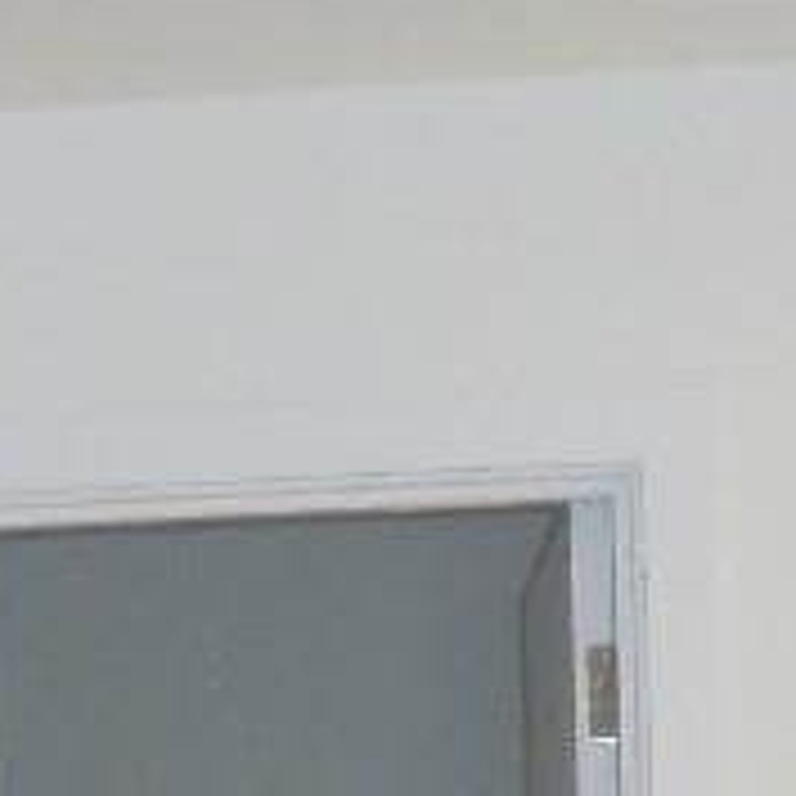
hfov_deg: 14.1
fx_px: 3200
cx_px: 94
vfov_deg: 12.8
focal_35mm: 123
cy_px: 1480
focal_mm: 4.3
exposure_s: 1/60
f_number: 3.2
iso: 400
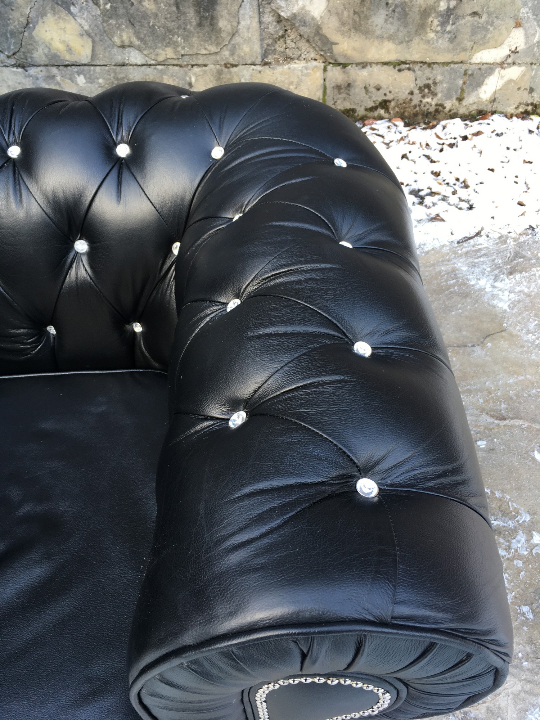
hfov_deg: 48.2
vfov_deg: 61.7
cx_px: 270
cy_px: 360
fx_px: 603
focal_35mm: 29
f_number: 2.2
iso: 25
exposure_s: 1/50
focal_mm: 4.15
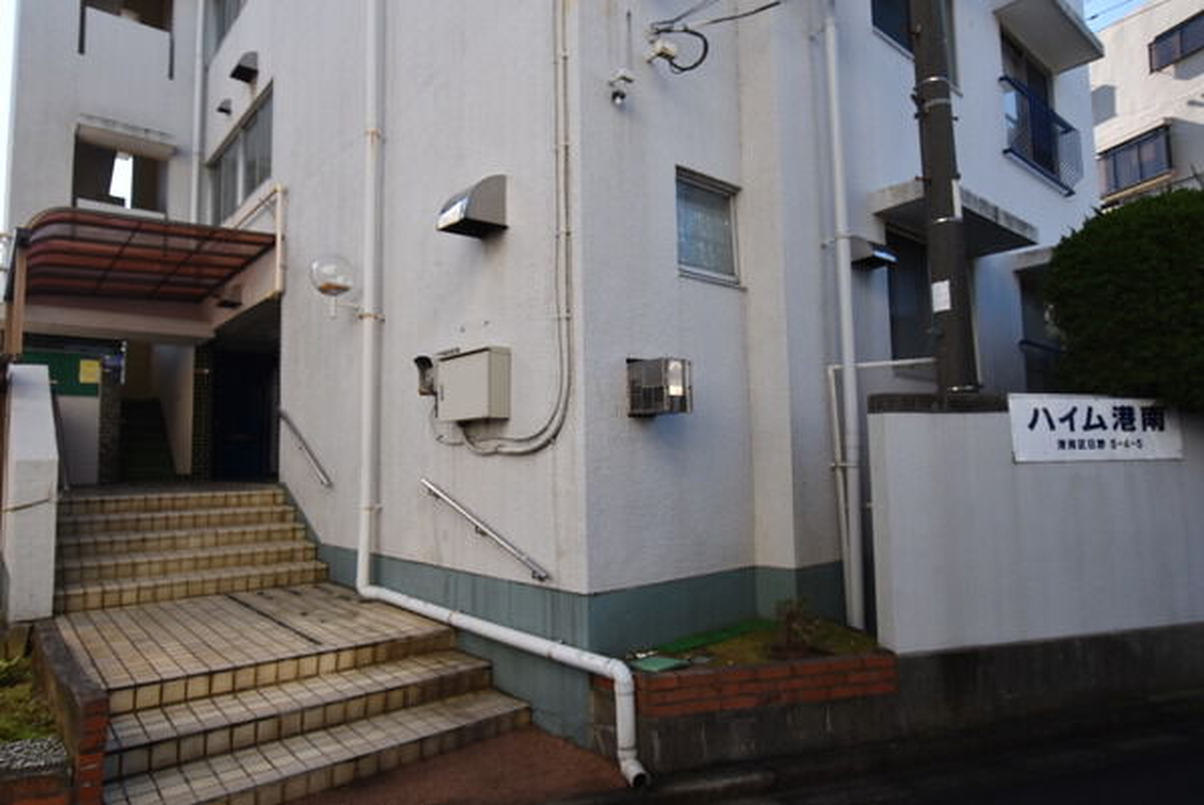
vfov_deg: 59.6
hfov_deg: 81.2
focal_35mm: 21
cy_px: 402
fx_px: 703
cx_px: 602
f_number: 8
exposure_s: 1/250
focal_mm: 14
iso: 280
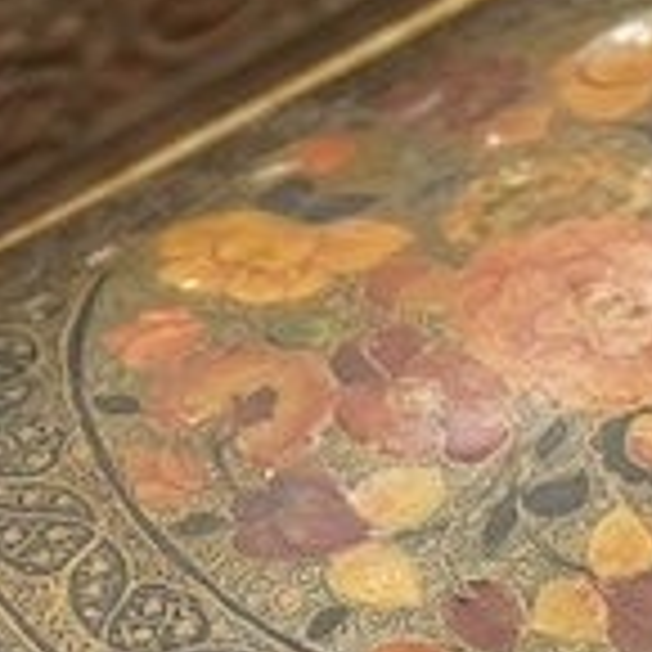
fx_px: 6308
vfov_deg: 5.9
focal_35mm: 296
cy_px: 715
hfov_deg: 5.9
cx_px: 438
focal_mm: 30
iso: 2500
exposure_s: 1/160
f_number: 7.1
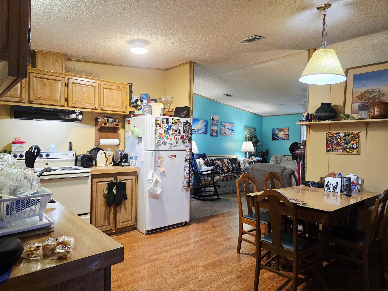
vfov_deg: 58.9
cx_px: 194
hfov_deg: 73.9
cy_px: 146
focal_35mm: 23
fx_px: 258
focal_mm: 6.3
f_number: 1.7
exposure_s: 1/120
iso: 320
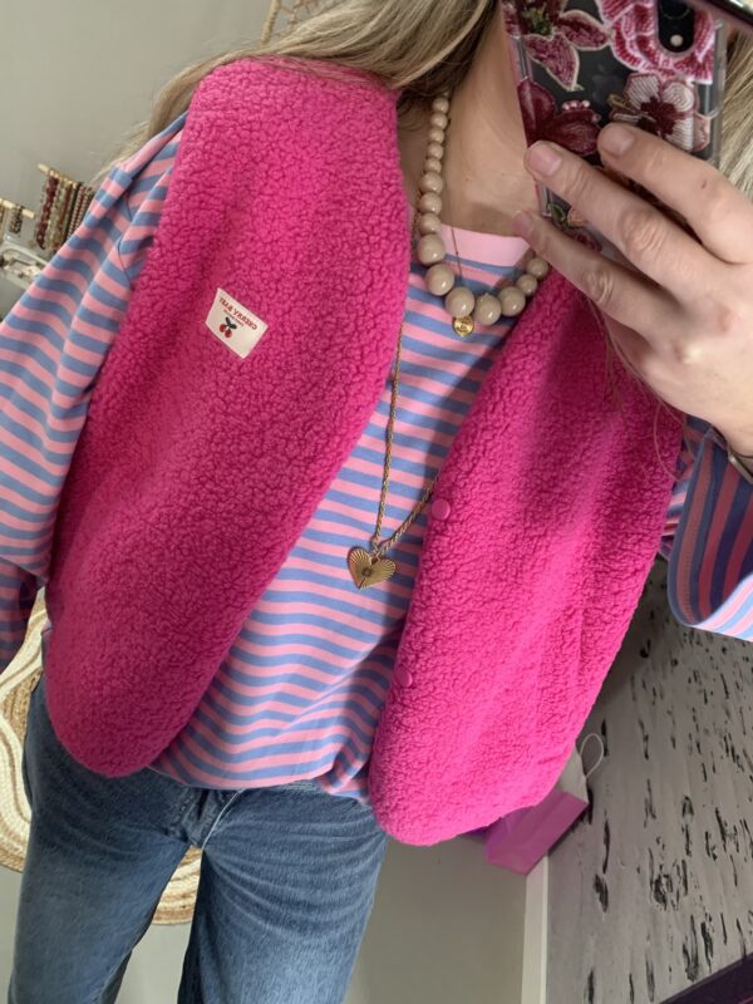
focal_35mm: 26
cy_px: 502
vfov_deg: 67.3
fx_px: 754
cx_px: 376
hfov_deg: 53.1
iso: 400
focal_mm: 4.25
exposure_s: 1/54
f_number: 1.8
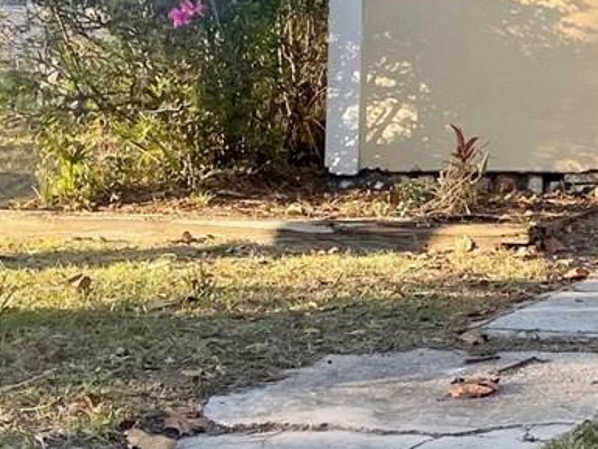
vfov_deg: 13.7
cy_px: 96
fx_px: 1866
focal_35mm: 108
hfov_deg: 16.6
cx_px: 885
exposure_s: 1/711
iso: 32
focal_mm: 4.2
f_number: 1.6
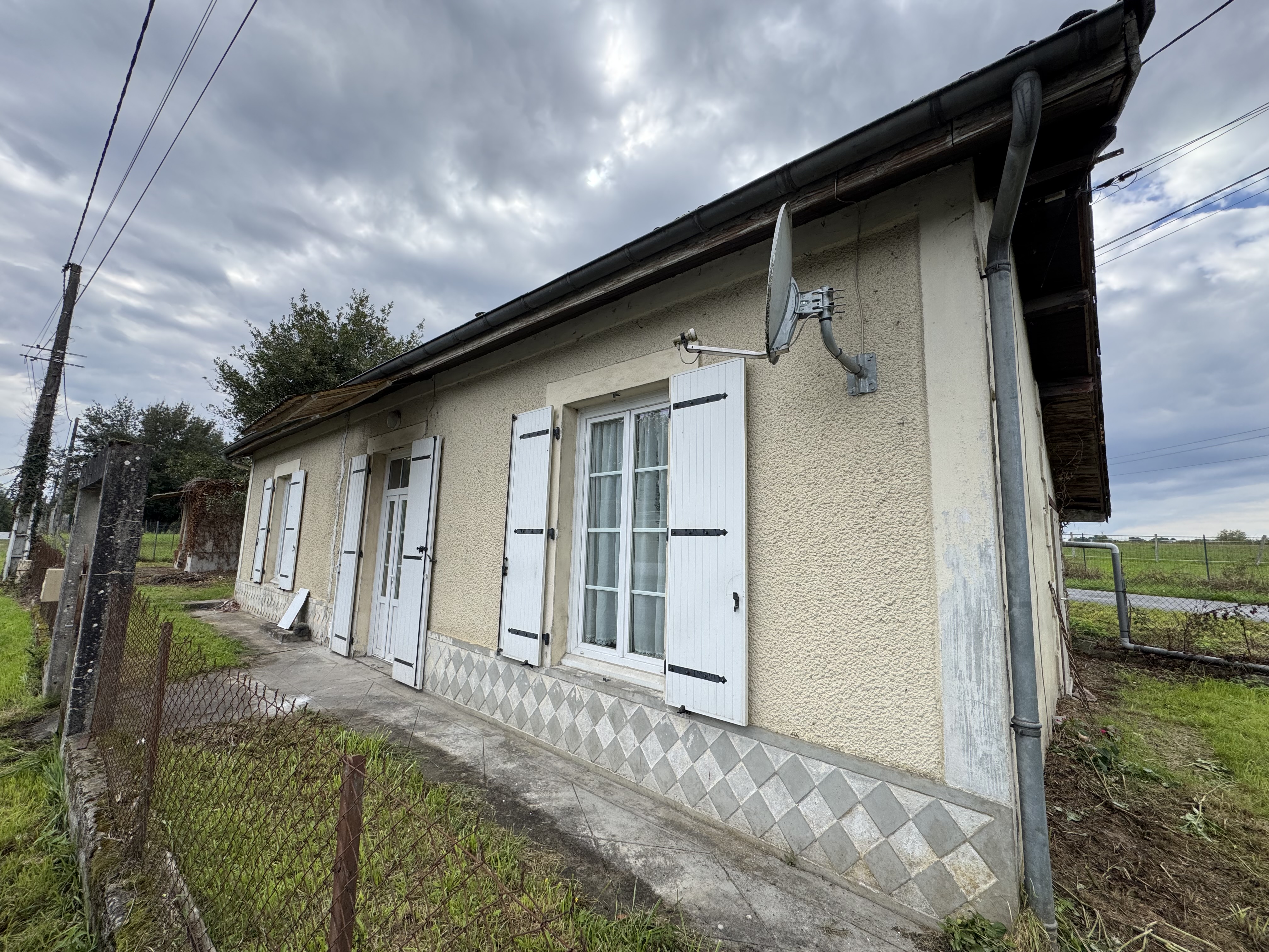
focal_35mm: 14
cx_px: 634
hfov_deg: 102.1
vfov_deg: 85.7
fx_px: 513
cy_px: 476
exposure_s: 1/879
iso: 50
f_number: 2.2
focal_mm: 2.22
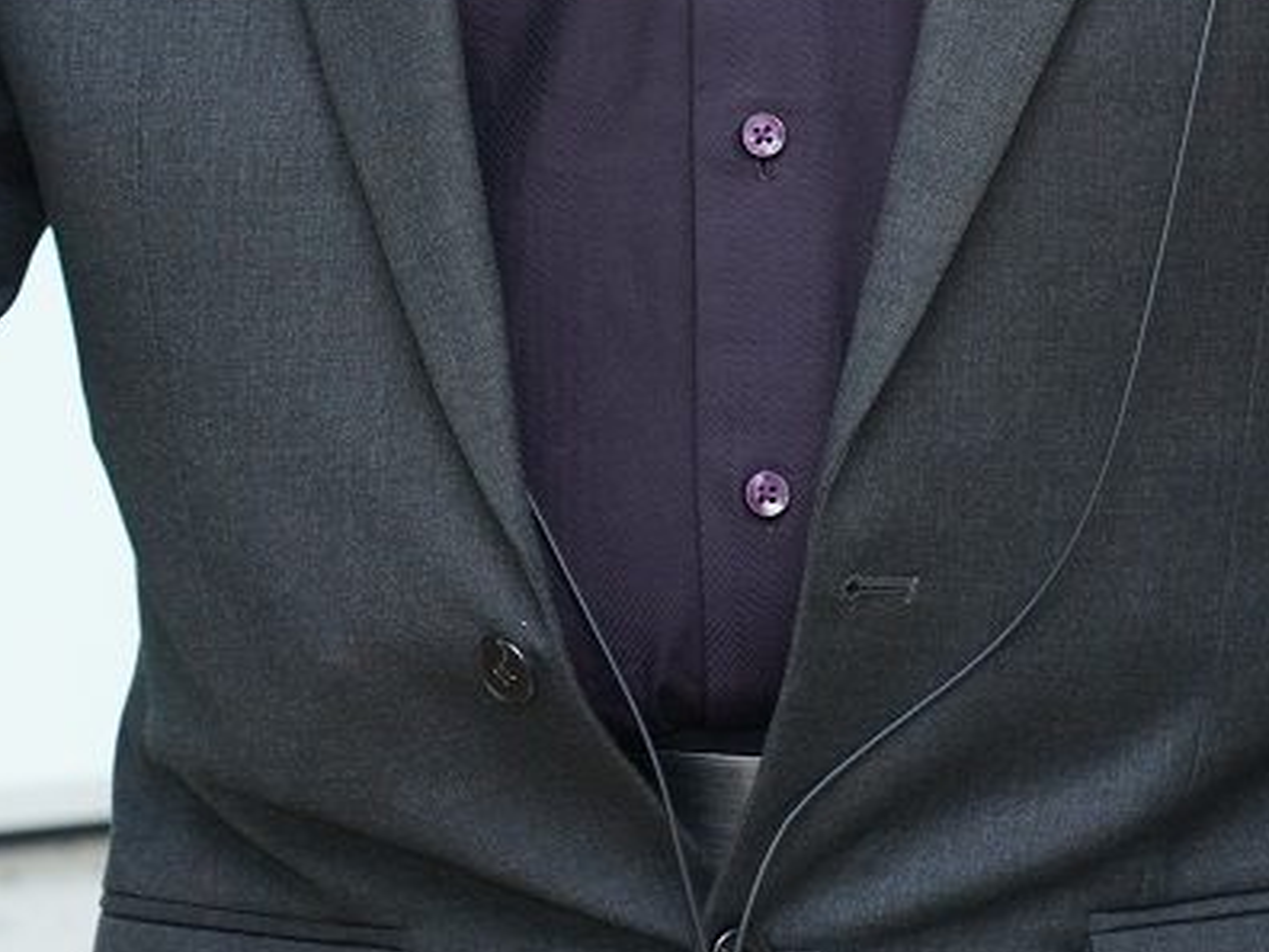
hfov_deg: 7.7
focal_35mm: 255
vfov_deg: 5.8
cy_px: -599
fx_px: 9348
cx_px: 58
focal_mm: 70
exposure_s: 1/200
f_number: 4.5
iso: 1000
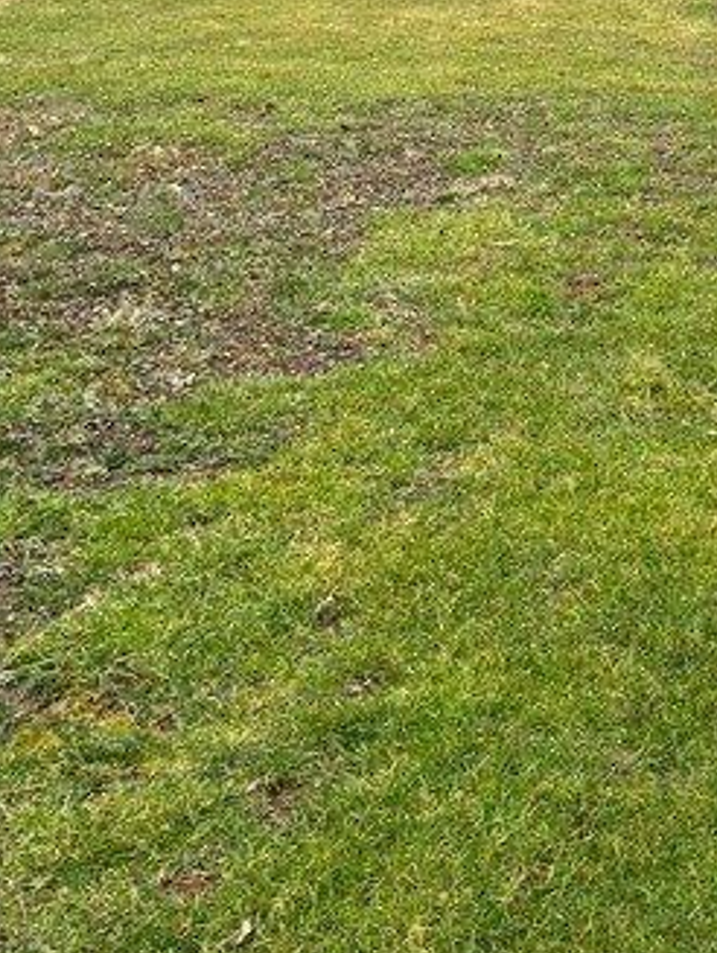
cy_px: -82
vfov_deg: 28.8
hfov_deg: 22.8
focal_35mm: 61
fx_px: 1681
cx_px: 772
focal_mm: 5.1
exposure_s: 1/121
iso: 80
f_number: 1.6
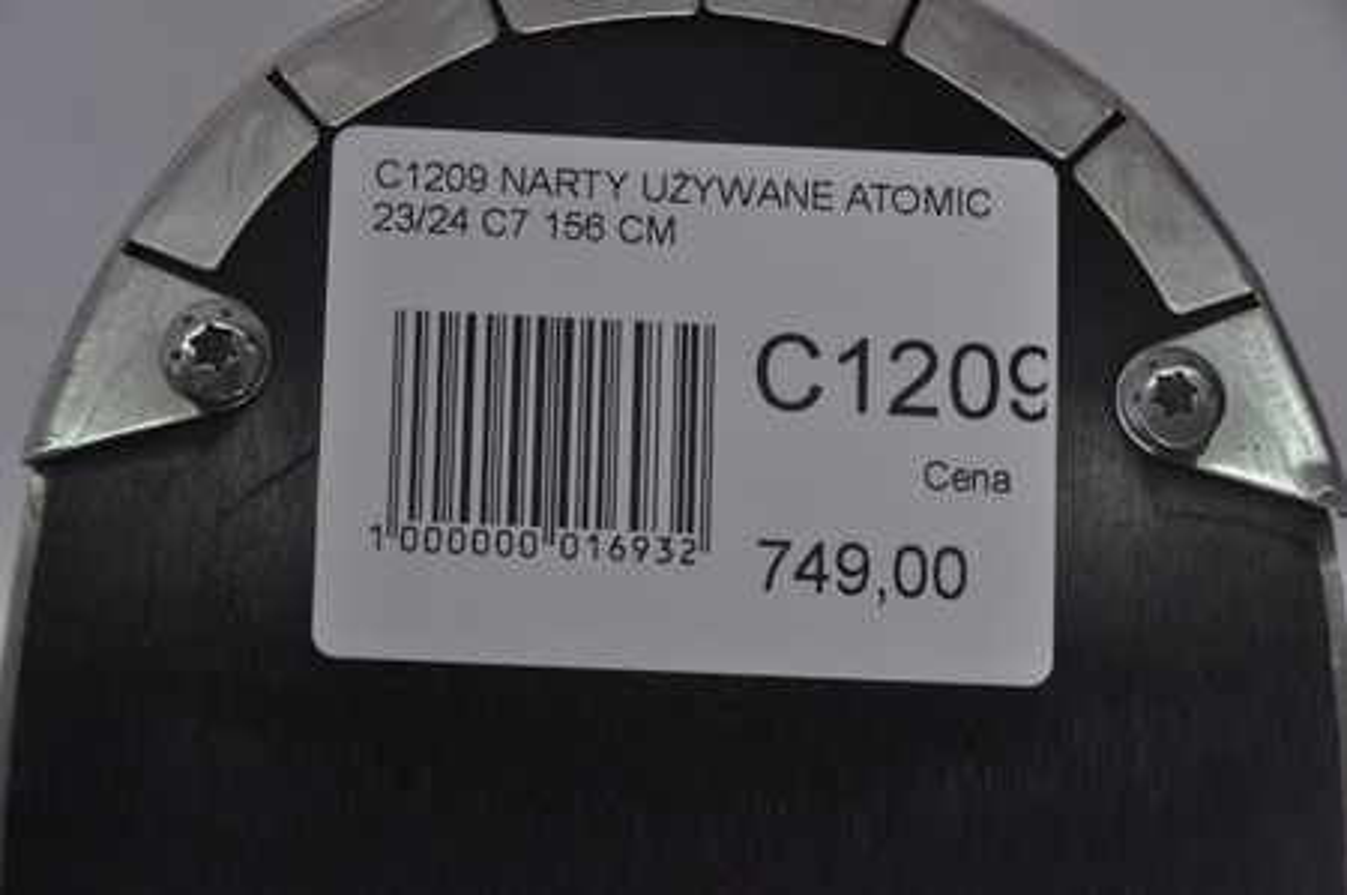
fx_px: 5887
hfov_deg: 13.1
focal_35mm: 158
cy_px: 448
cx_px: 674
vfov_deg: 8.7
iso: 3200
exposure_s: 1/125
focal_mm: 105
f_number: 9.5
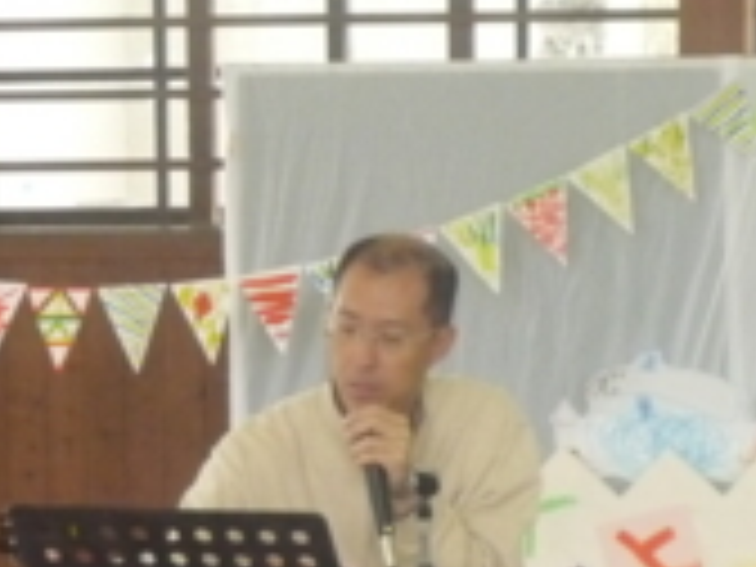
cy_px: 630
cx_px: 153
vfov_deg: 6.5
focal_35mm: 226
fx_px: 4936
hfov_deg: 8.7
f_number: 4.1
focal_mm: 12.3
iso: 640
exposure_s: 1/50
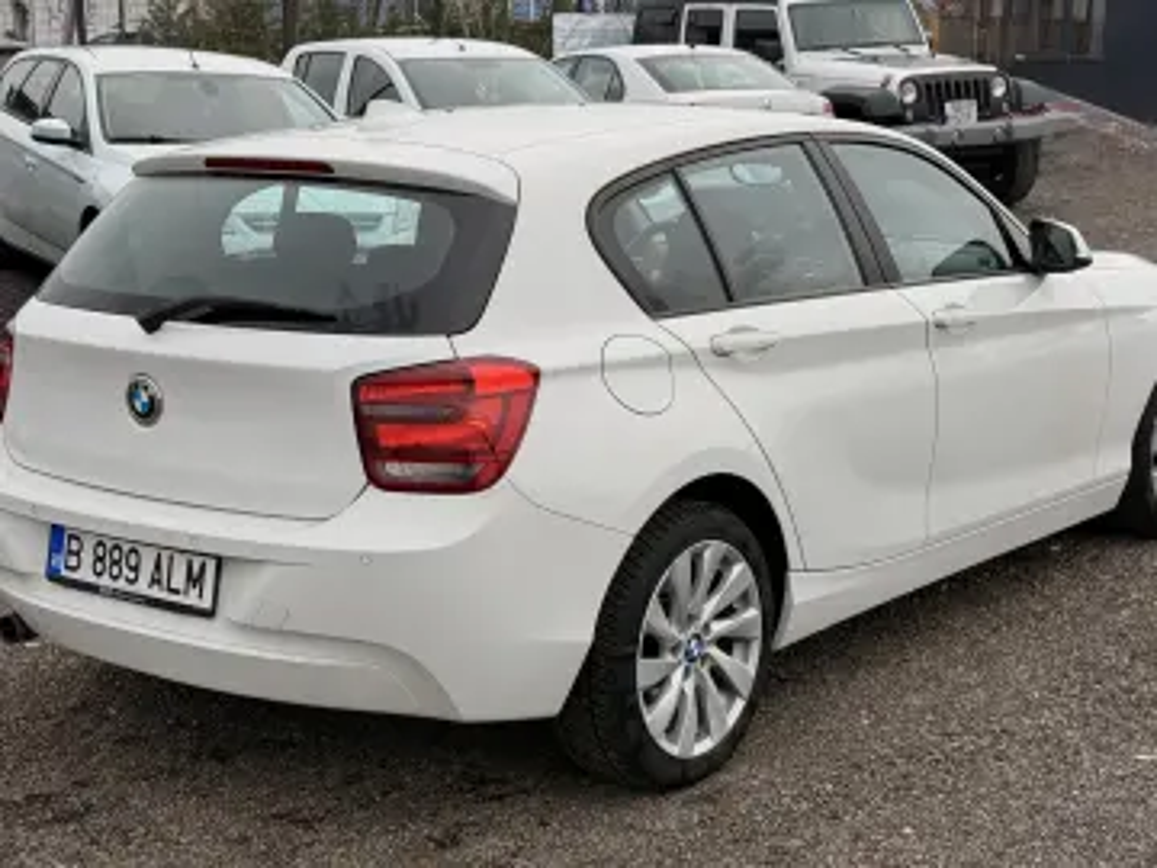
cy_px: 434
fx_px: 1604
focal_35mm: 48
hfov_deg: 39.7
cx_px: 578
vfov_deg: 30.3
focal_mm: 6.76
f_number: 1.78
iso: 64
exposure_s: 1/3226
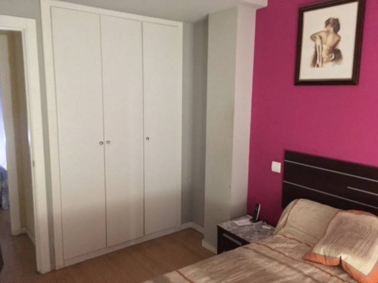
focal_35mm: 29
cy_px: 142
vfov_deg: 48.2
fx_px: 317
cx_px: 189
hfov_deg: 61.7
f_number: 2.2
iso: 500
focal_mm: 4.15
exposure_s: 1/17
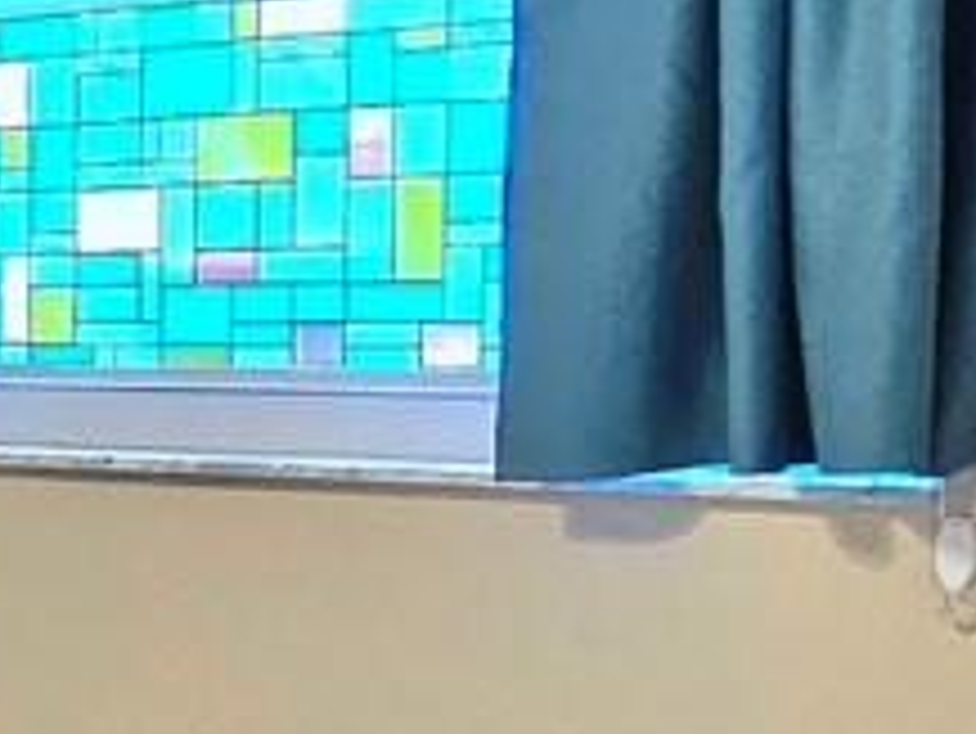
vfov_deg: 15.4
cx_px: -1358
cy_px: 500
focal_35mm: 96
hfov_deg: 14.1
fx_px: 2708
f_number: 2.2
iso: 200
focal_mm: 2.2
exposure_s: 1/60.2
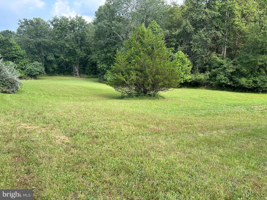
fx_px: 201
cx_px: 134
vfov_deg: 53.1
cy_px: 100
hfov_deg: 67.3
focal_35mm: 26
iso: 50
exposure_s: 1/753
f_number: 1.5
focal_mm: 5.7
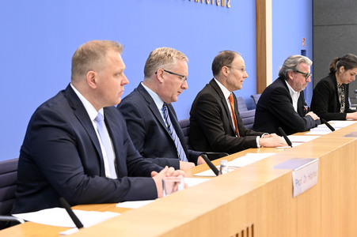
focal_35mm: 72
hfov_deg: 28.1
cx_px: 178
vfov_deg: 18.9
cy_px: 118
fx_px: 713
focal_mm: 72
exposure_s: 1/400
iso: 5000
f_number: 6.3
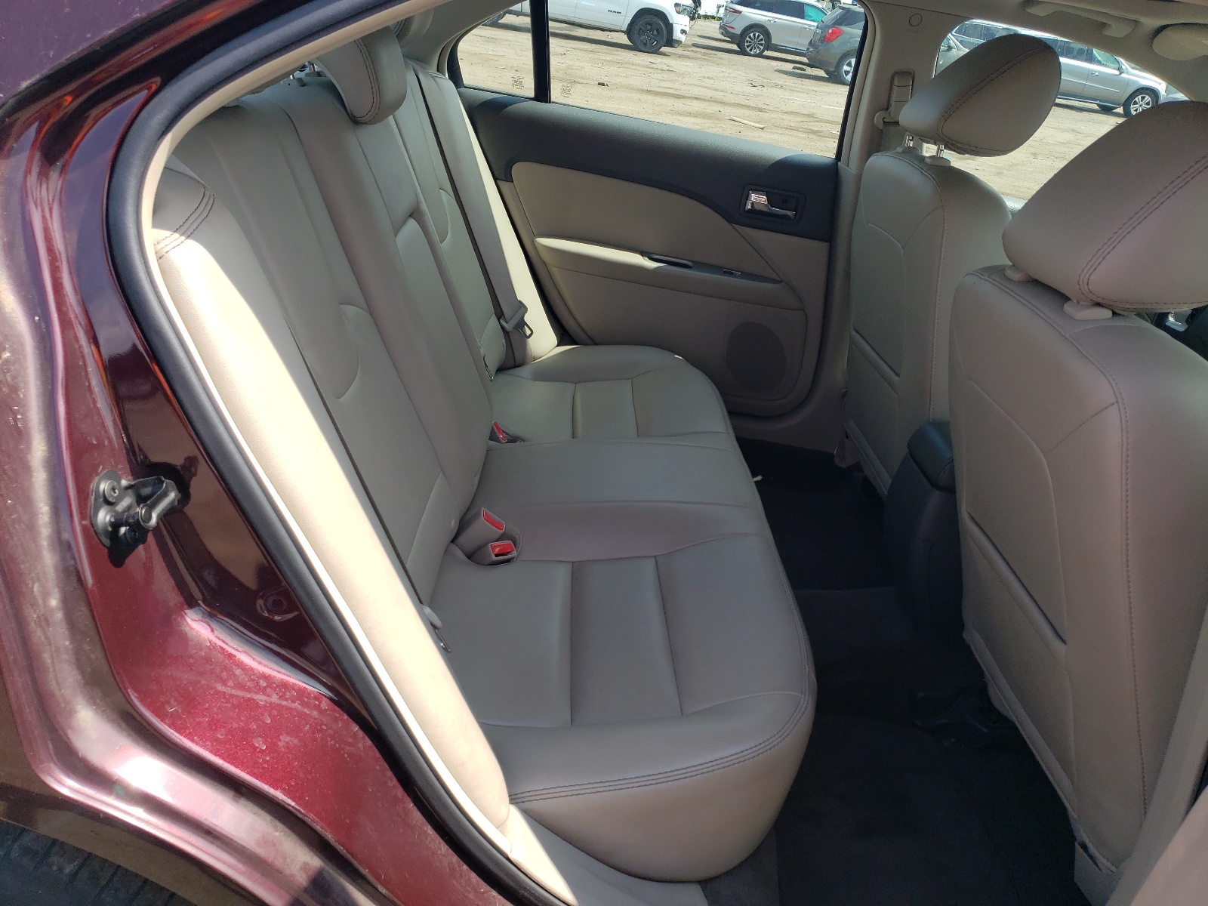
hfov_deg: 67.3
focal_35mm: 26
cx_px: 604
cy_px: 453
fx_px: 907
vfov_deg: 53.1
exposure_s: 1/1111
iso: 50
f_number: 1.5
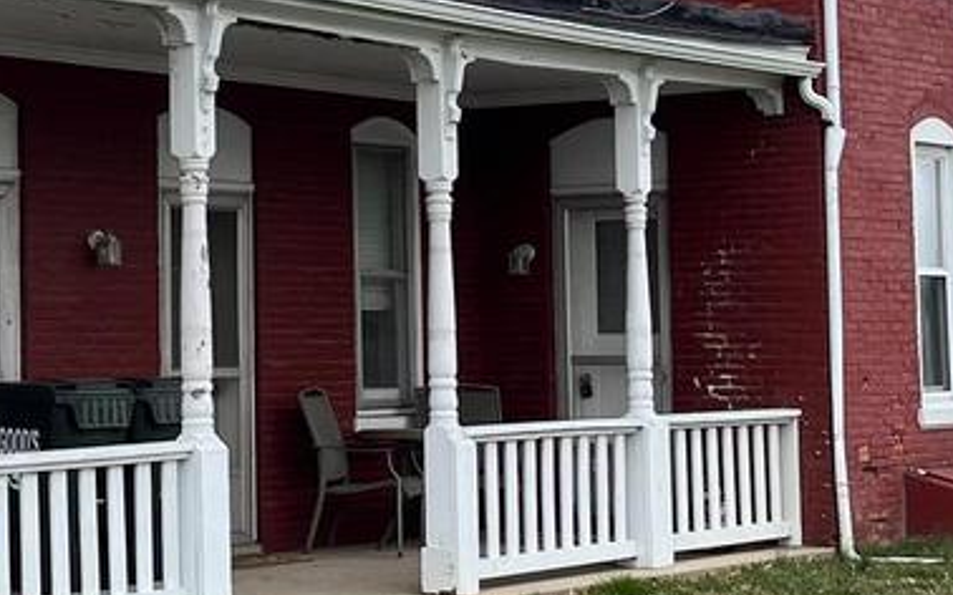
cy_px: 98
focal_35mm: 105
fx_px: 2726
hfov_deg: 19.7
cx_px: 257
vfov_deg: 12.4
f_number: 1.6
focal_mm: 5.1
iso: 50
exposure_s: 1/756
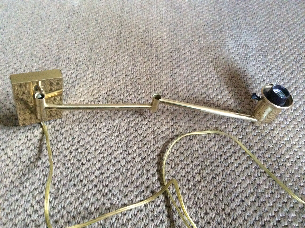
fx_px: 282
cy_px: 114
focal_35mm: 32
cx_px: 152
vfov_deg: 44.1
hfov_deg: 56.9
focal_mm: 3.3
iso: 640
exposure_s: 1/17
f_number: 2.4
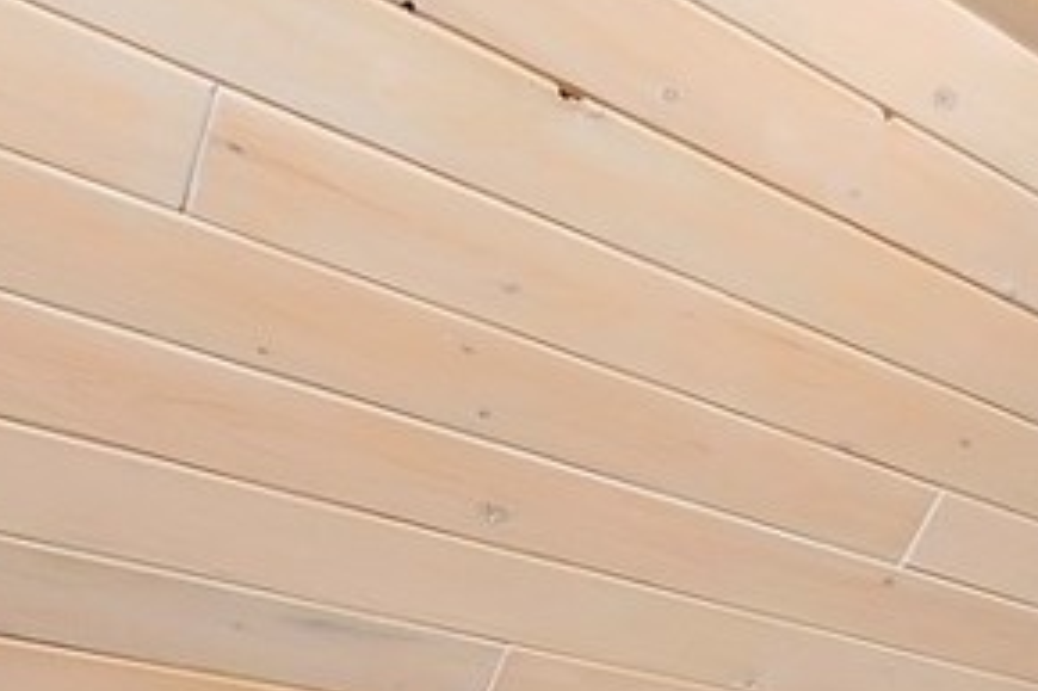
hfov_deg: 28.6
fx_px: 1527
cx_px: 1439
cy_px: 1033
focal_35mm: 53
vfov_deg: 21.4
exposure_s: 1/30
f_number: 8
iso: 400
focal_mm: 10
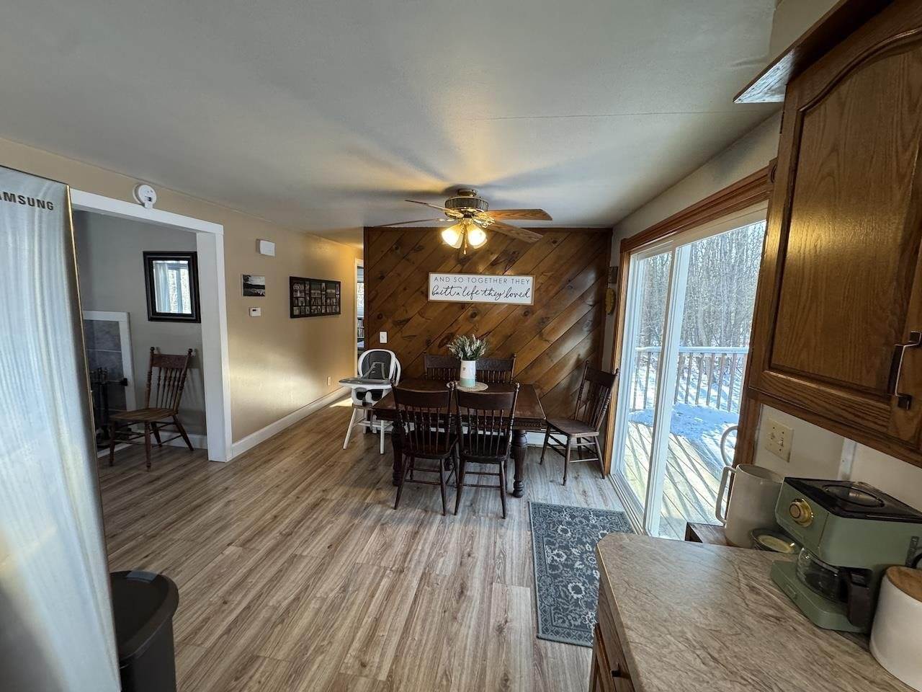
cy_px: 346
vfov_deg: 85.7
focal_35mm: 14
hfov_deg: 102.1
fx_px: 373
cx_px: 461
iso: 320
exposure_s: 1/120
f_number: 2.2
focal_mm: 2.22
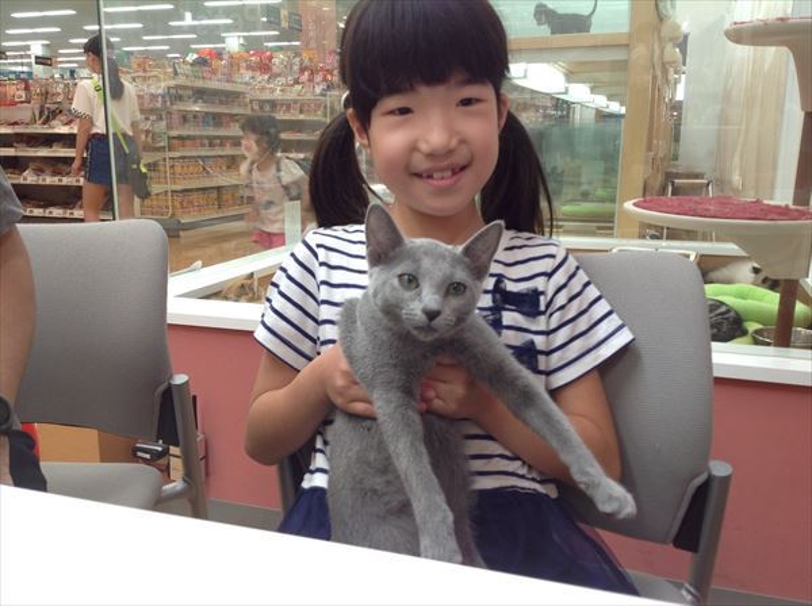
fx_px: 820
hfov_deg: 52.7
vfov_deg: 40.6
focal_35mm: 35
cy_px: 303
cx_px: 406
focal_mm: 4.28
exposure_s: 1/30
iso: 64
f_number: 2.4
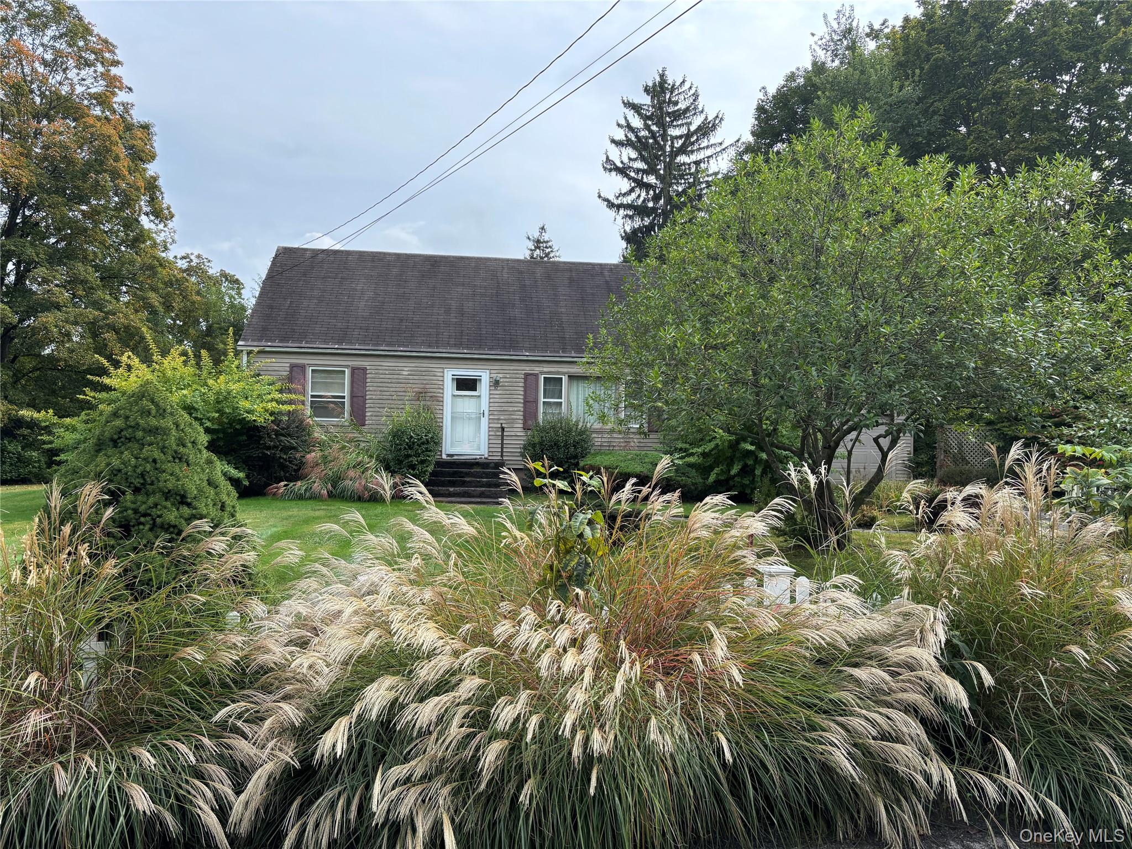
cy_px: 424
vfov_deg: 53.1
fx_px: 850
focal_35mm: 26
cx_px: 566
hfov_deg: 67.3
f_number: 1.6
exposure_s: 1/988
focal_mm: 5.96
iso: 50
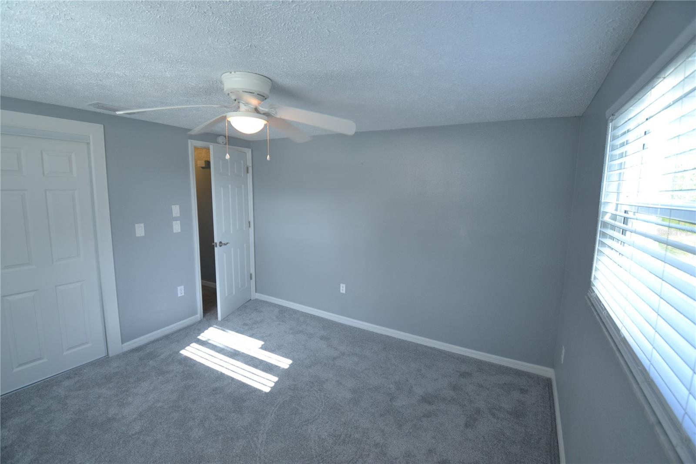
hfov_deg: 100.4
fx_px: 290
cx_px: 348
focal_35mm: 15
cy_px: 232
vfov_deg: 77.3
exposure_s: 1/60
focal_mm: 10
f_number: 4
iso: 400
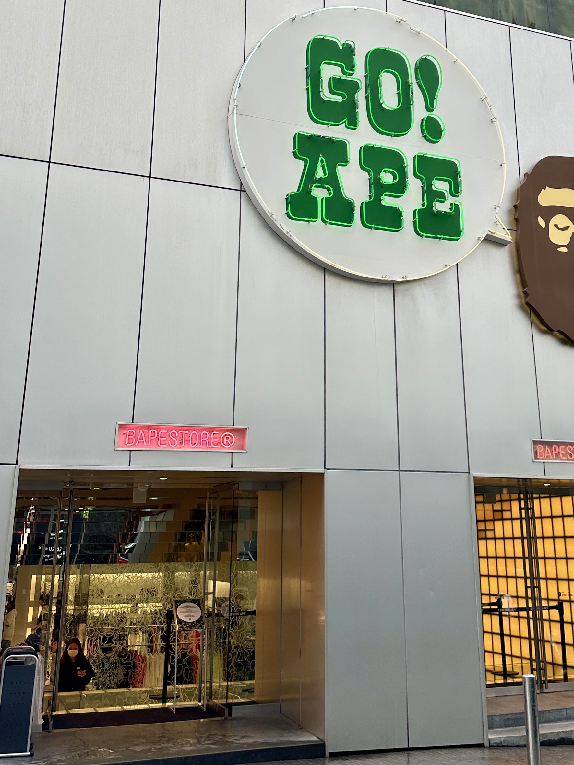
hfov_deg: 35.0
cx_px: 355
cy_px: 233
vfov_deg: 44.8
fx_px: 906
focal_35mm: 41
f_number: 1.78
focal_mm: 6.86
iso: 80
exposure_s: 1/407
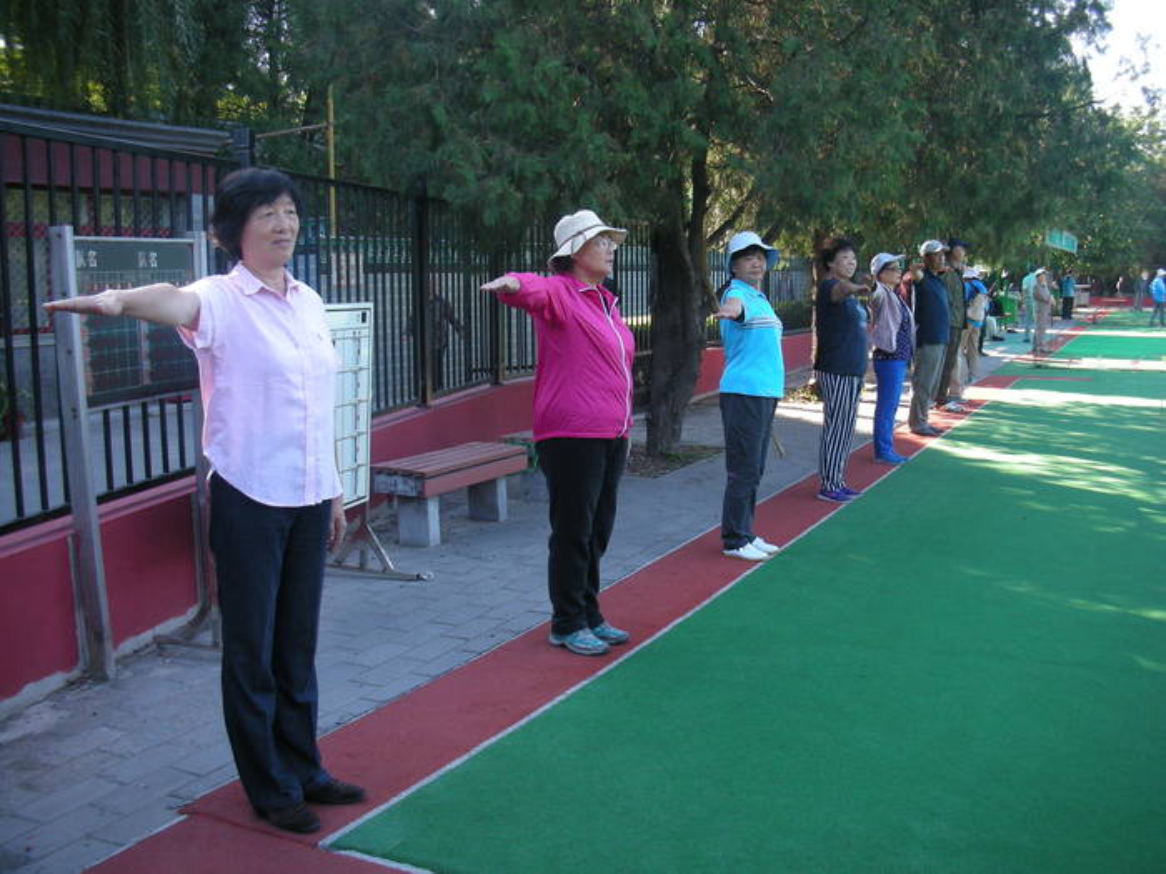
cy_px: 437
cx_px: 583
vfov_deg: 40.7
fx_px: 1179
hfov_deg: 52.6
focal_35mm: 35
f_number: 2.8
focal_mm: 5.8
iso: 50
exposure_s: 1/116
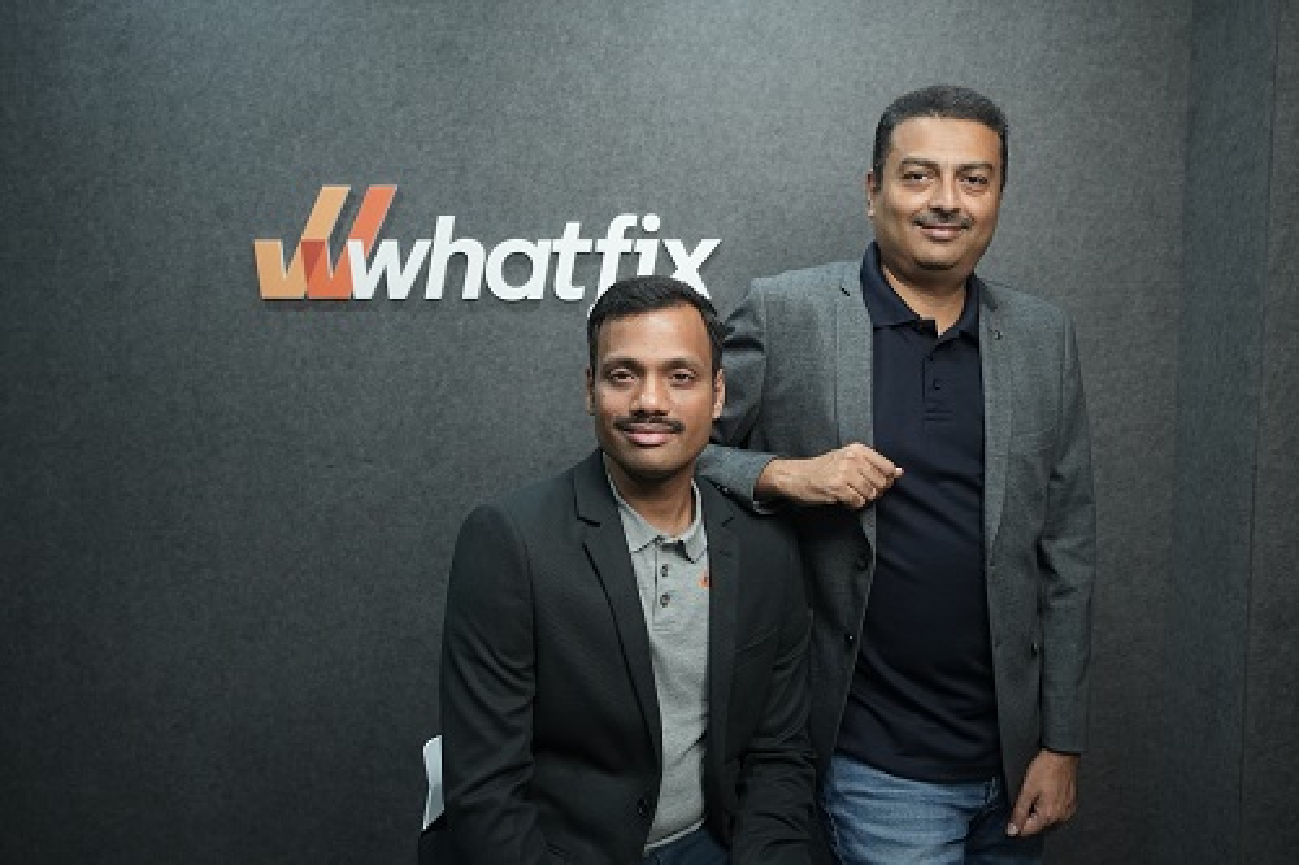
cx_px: 650
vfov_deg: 37.8
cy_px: 432
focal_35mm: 35
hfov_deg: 54.5
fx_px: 1262
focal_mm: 35
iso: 3200
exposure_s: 1/100
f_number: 5.6
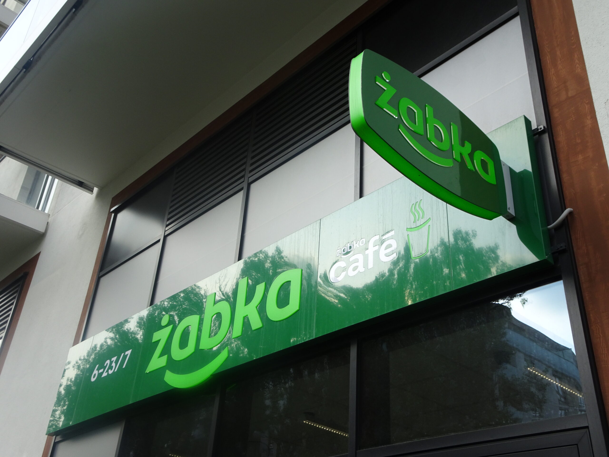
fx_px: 581
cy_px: 228
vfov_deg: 42.9
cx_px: 304
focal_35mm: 33
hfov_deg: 55.4
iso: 80
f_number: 4
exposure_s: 1/250
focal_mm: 5.61
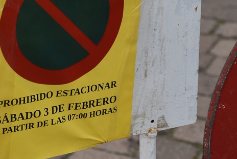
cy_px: 52
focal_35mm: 192
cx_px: 60
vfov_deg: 7.2
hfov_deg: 10.7
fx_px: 1265
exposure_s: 1/200
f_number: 7.1
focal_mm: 66
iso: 400
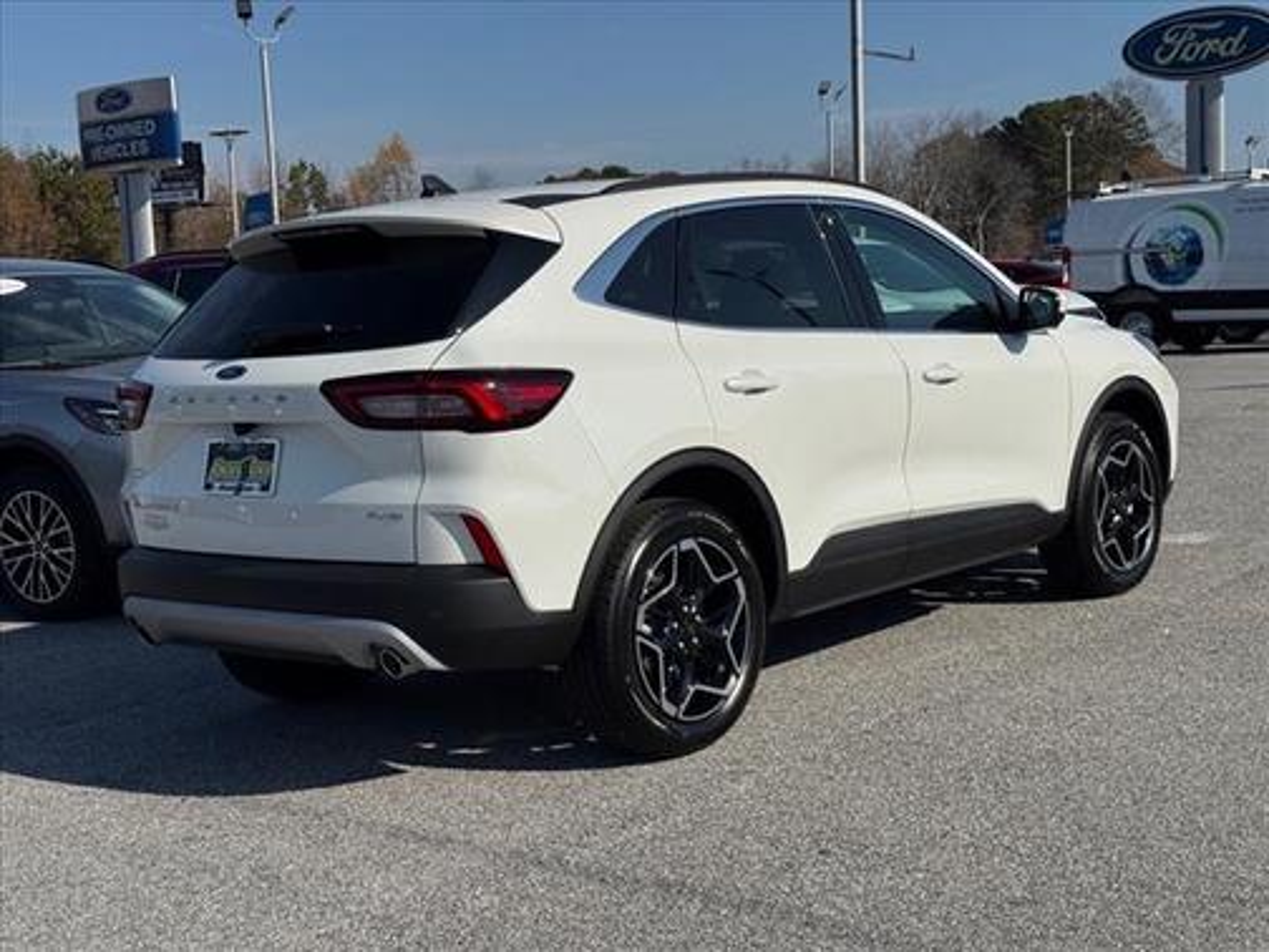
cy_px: 476
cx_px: 634
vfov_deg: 30.3
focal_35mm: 48
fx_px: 1760
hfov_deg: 39.7
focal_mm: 6.76
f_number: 1.78
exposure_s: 1/12500
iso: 80
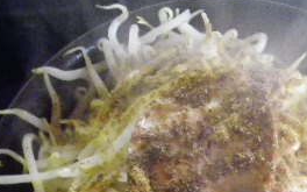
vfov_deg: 17.3
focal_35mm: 72
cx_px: 224
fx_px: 602
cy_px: 228
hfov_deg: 28.2
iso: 800
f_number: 2.6
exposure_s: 1/8
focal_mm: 4.9
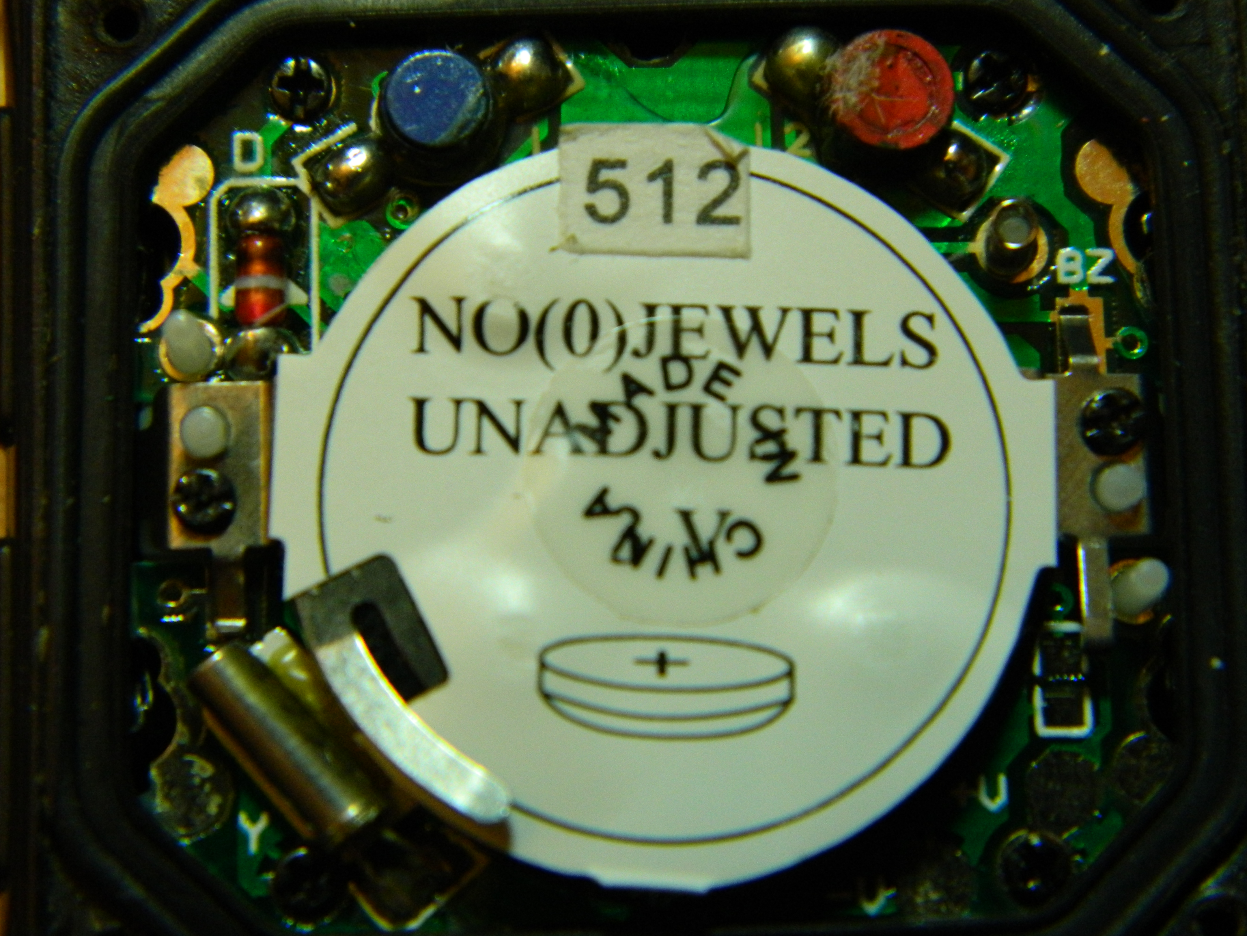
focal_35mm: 103
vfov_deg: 14.4
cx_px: 624
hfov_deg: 19.1
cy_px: 468
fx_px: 3710
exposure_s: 1/60
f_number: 4.5
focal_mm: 18.6
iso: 400
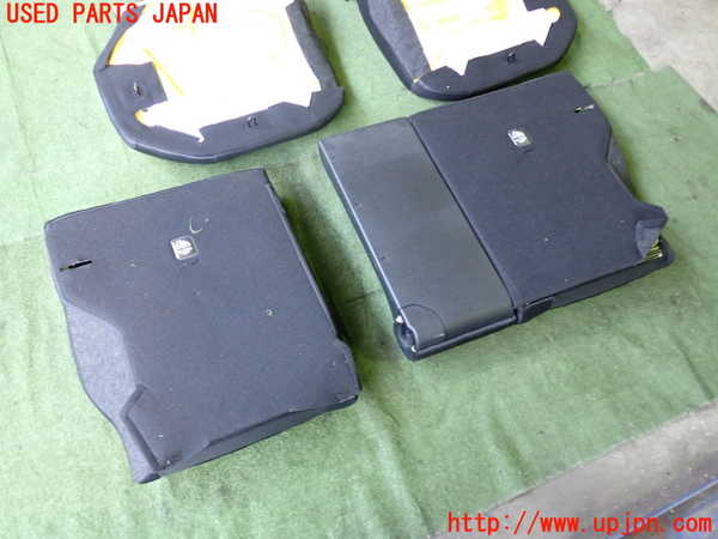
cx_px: 359
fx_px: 622
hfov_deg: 60.0
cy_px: 270
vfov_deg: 46.8
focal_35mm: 30
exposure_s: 1/30
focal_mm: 5.4
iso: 400
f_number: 2.3
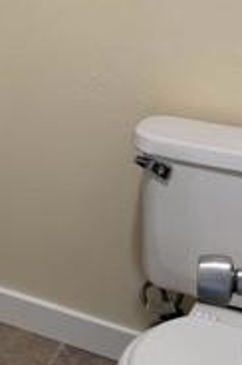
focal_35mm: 87
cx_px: -101
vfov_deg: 22.6
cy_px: 10
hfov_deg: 14.7
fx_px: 881
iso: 80
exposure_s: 1/61
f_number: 1.78
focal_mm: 6.76
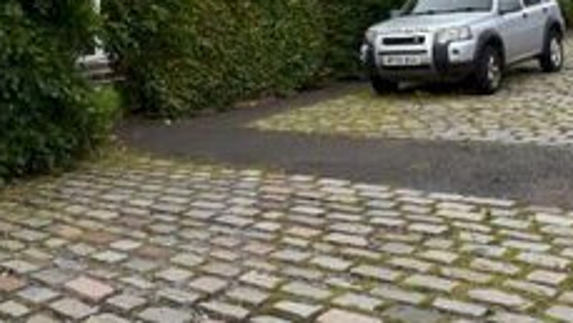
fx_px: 730
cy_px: -29
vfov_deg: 23.5
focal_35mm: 48
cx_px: 165
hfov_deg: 42.0
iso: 100
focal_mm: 10
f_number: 8
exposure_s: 1/250
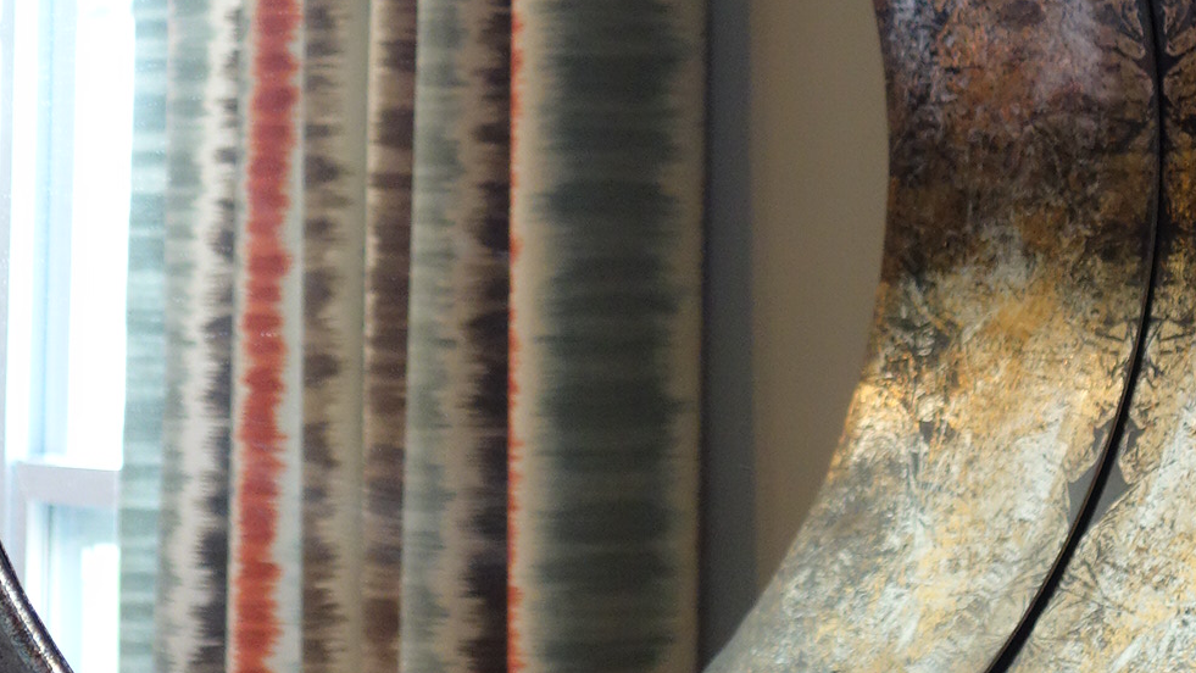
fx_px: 4630
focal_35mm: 146
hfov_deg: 14.7
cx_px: 642
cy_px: 13
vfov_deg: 8.3
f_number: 3.2
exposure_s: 1/60
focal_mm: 18.66
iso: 500
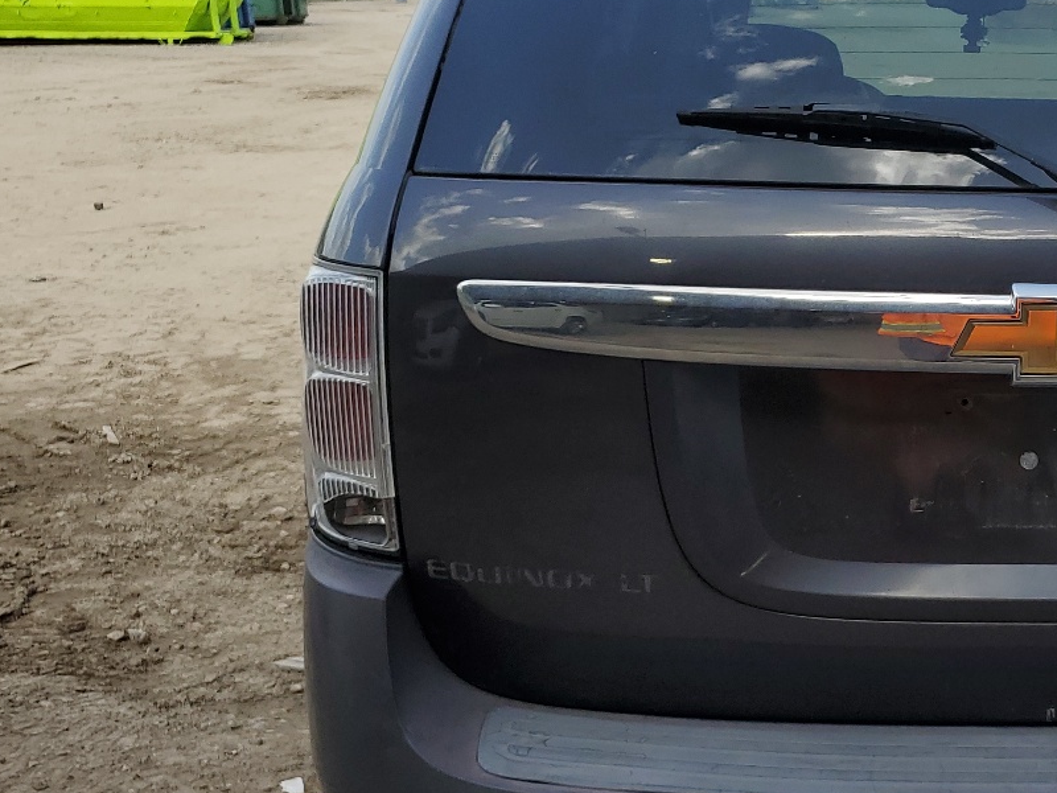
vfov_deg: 28.0
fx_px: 1588
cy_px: 350
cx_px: 1024
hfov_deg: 34.0
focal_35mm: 52
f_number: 1.5
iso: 50
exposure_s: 1/1429
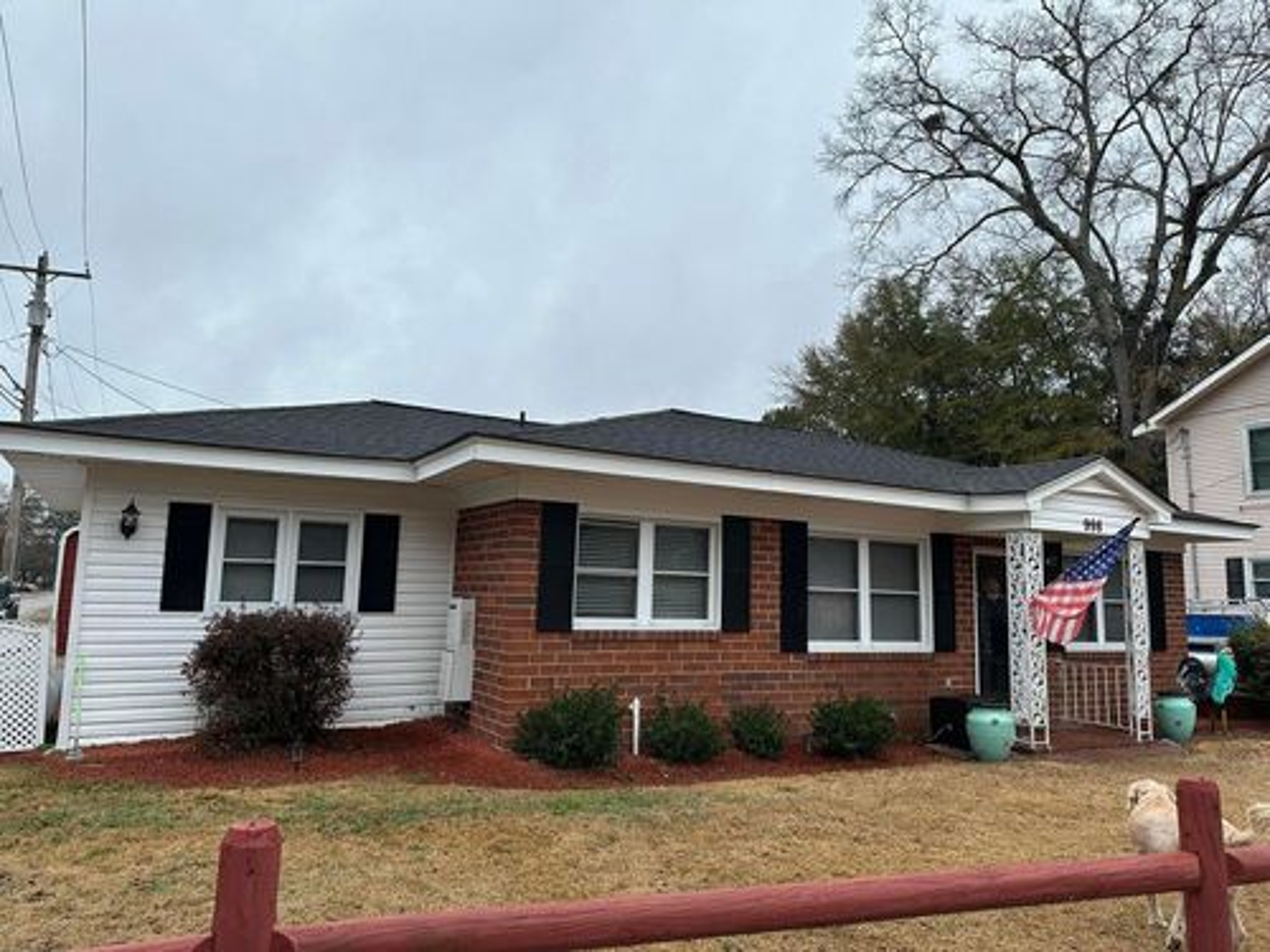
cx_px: 635
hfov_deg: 71.6
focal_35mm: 24
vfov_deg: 56.8
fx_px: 881
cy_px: 476
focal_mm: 6.86
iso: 80
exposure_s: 1/1562
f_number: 1.78
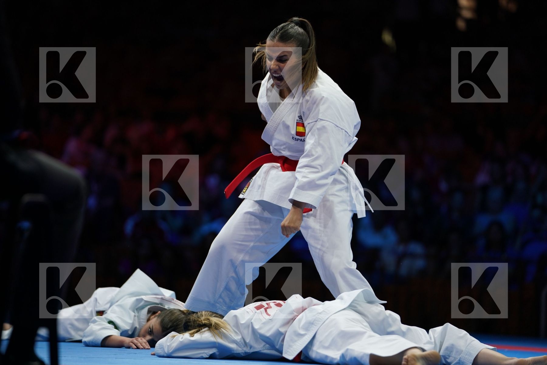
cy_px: 182
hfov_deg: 10.9
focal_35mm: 189
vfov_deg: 7.3
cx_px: 274
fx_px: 2872
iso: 500
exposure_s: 1/500
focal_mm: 189
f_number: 2.8
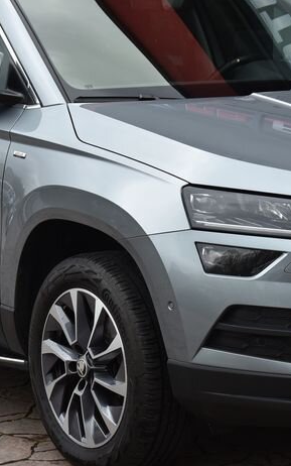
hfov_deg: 10.0
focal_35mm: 131
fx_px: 1661
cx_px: 176
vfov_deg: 15.9
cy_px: 215
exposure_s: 1/160
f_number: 6.3
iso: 500
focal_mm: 58
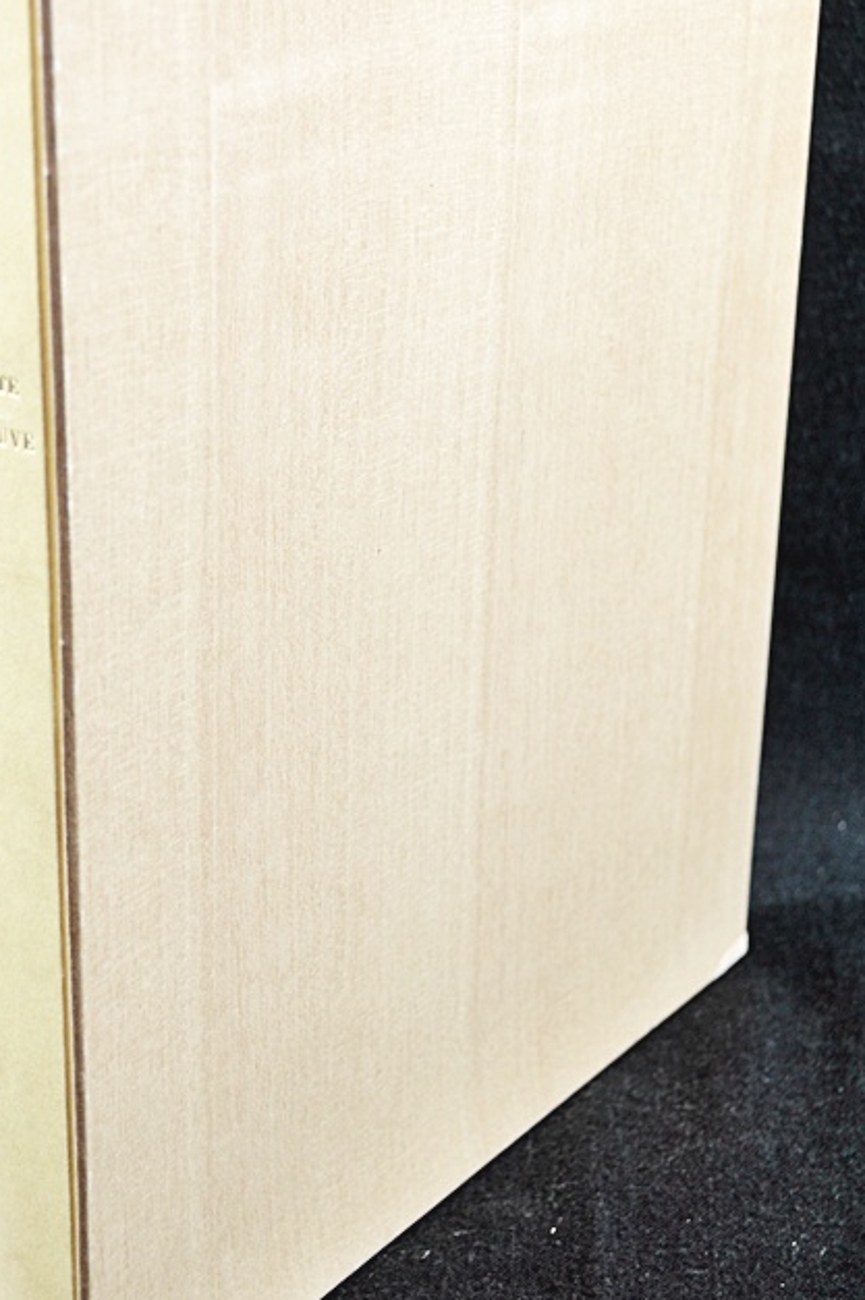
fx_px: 2419
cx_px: 331
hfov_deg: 20.2
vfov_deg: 30.0
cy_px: 537
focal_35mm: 67
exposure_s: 1/50
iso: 400
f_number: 4.5
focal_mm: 28
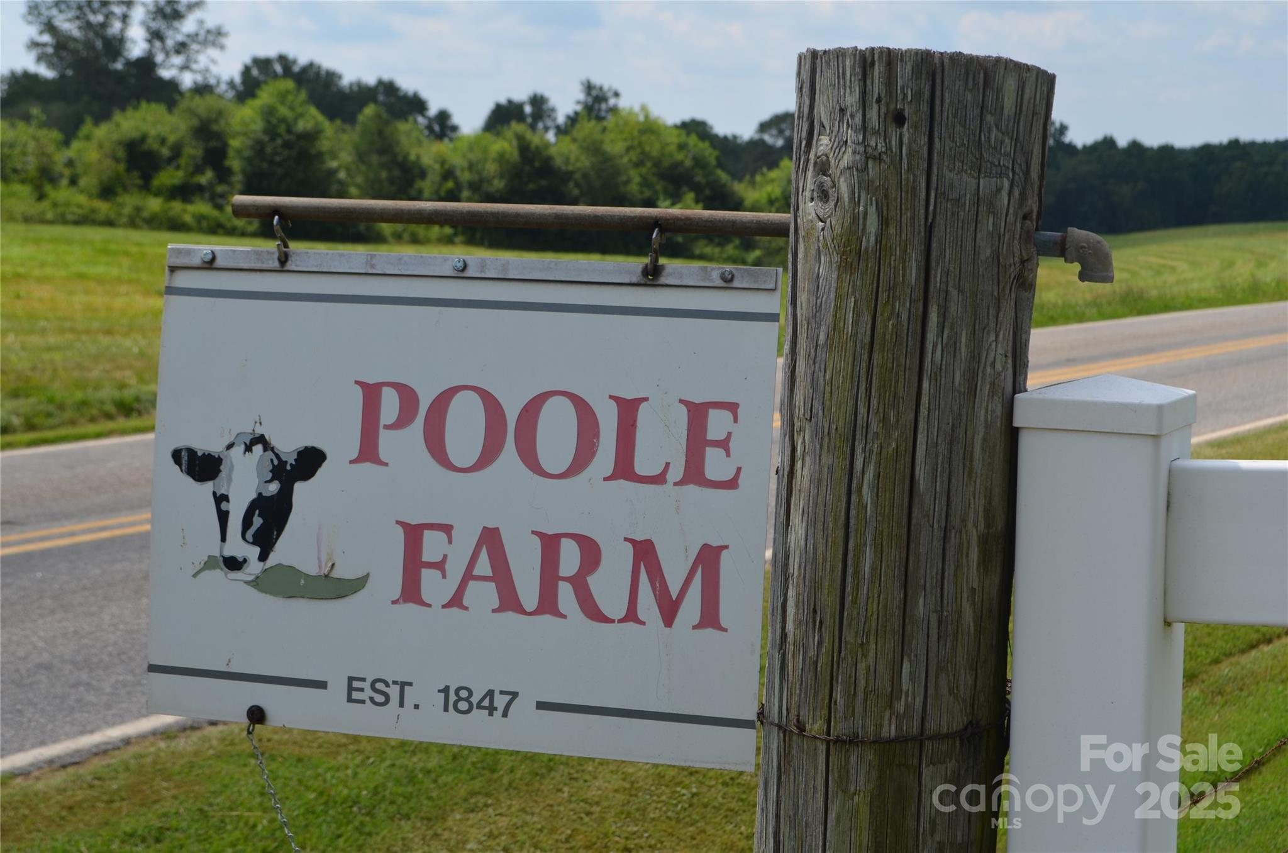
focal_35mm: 63
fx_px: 2249
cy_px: 426
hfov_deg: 32.0
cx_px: 644
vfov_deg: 21.5
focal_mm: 42
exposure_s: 1/250
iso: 100
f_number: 8
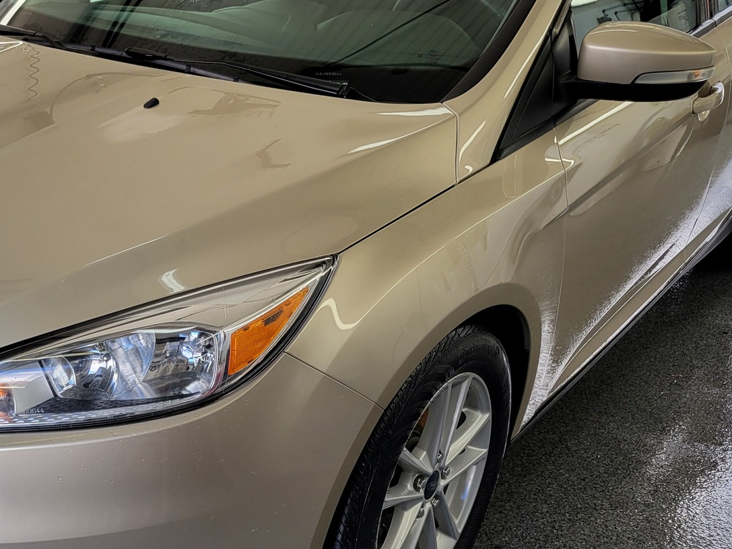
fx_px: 1036
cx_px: 237
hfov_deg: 38.4
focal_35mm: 49
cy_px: 292
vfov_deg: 29.7
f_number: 1.8
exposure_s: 1/254
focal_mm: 5.4
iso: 40
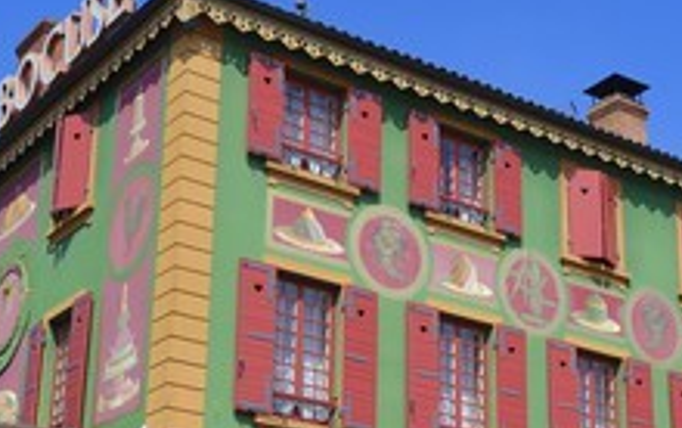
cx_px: 428
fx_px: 1302
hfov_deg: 29.2
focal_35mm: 70
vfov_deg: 18.5
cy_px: 344
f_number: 9
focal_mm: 36
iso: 100
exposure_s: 1/200
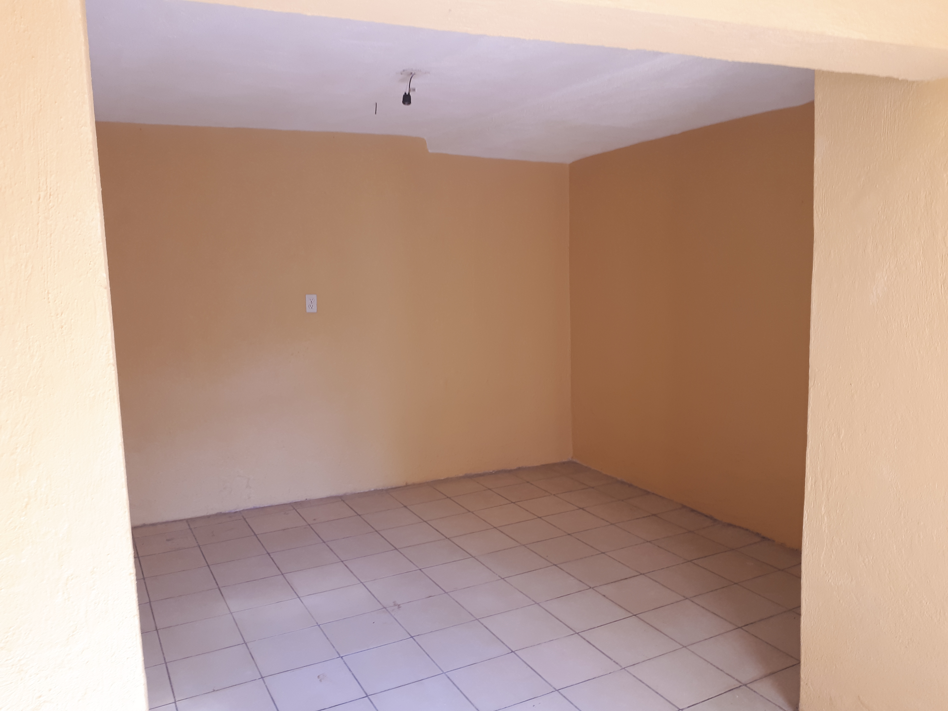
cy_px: 356
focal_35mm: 27
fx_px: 739
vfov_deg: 51.4
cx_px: 474
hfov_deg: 65.3
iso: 50
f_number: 1.9
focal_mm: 3.6
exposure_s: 1/30
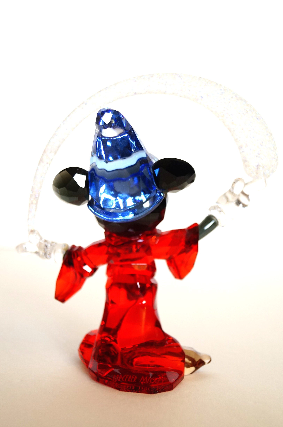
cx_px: 142
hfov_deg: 25.7
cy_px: 214
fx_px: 621
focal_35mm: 52
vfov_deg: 37.9
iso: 400
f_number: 5
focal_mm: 35
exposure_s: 1/60
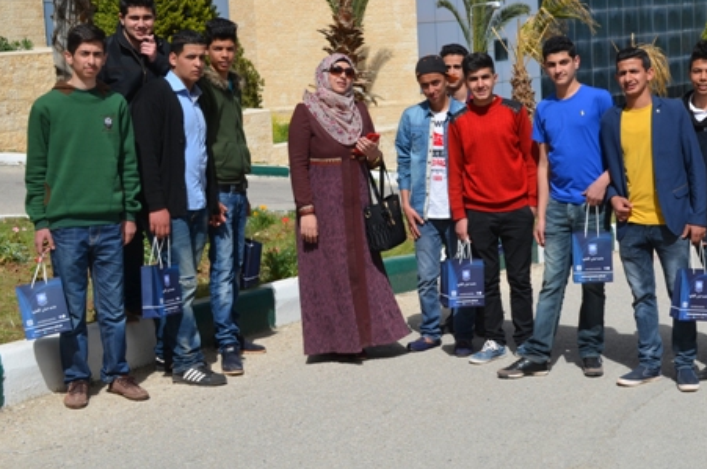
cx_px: 483
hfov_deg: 32.3
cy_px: 158
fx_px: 1210
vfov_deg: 21.8
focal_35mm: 62
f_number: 8
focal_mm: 29
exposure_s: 1/250
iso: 100
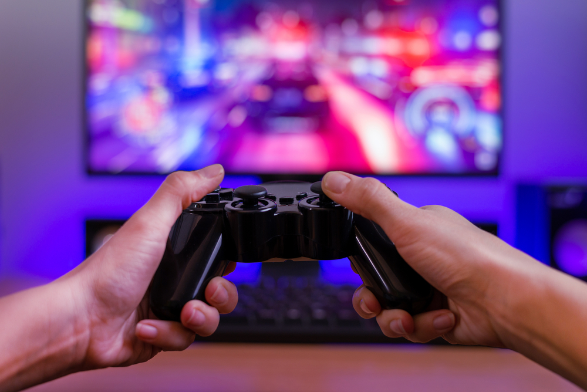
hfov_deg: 39.6
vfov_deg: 27.0
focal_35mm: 50
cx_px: 294
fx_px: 816
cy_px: 196
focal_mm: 50
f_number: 2.8
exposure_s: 1/80
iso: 400
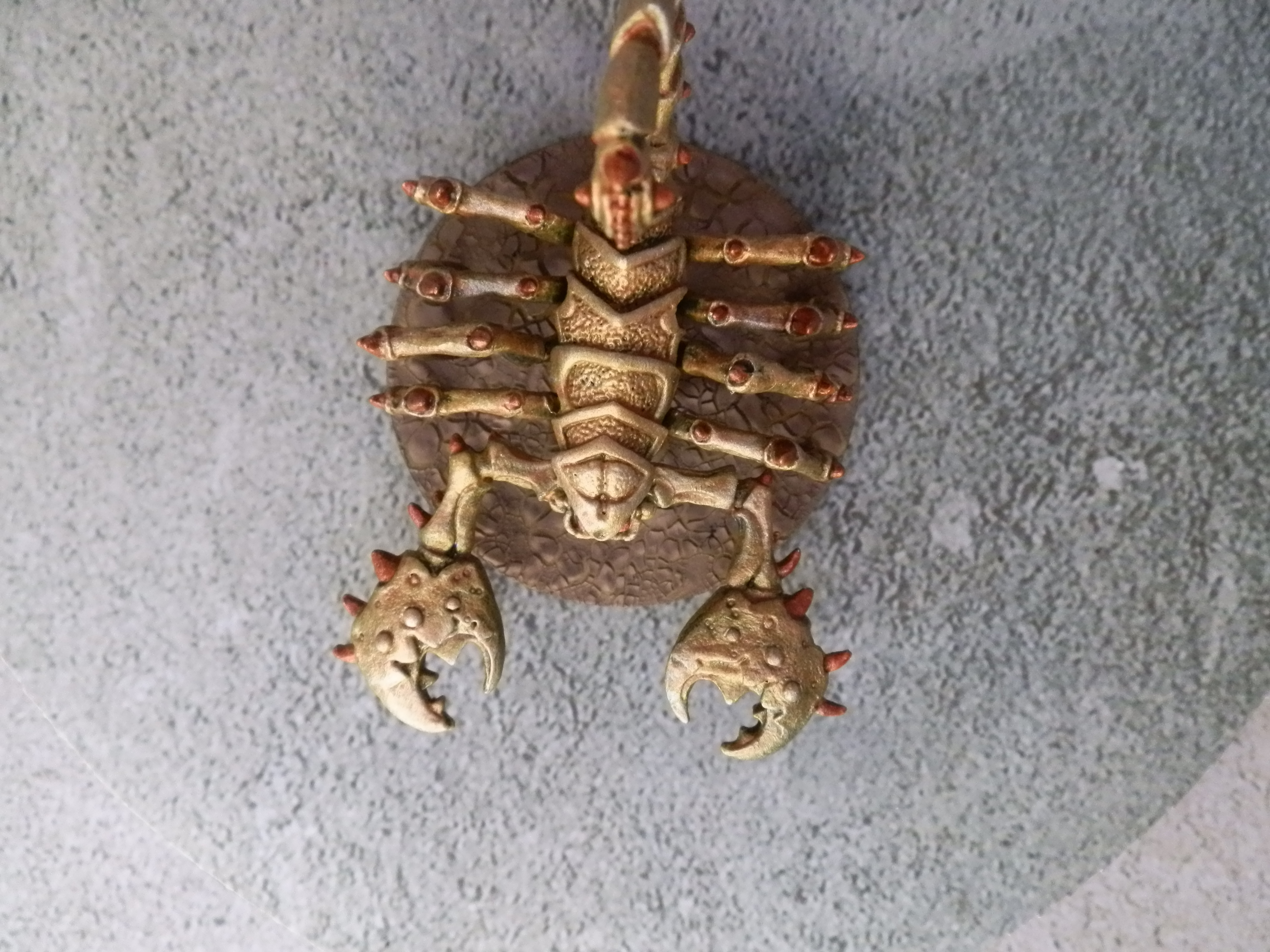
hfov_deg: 63.4
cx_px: 635
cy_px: 476
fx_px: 1027
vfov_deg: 49.7
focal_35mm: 28
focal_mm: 5
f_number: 3.1
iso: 400
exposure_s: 1/100
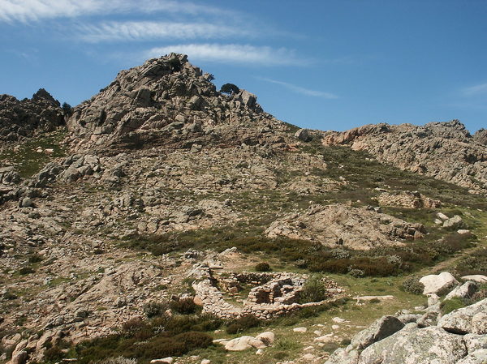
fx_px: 492
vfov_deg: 40.6
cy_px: 182
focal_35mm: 35
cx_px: 244
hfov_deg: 52.7
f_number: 6.7
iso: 64
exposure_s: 1/350
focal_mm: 7.19
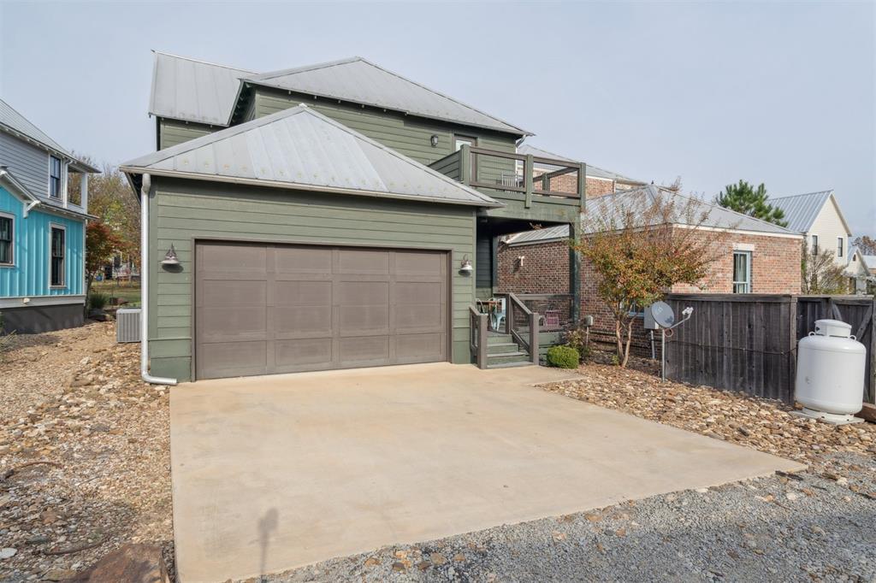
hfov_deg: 86.9
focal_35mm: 19
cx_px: 438
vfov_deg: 64.5
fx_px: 462
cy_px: 292
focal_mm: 19
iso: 200
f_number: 7.1
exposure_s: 1/800
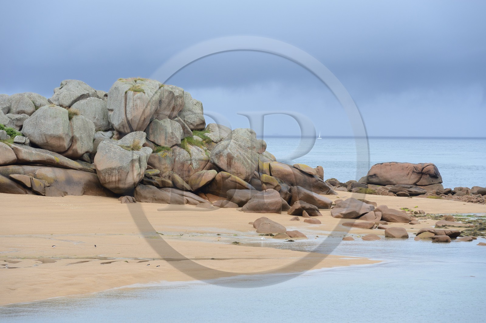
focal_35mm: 200
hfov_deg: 10.3
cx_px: 243
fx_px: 2698
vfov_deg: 6.9
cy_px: 162
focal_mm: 200
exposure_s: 1/320
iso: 400
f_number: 10
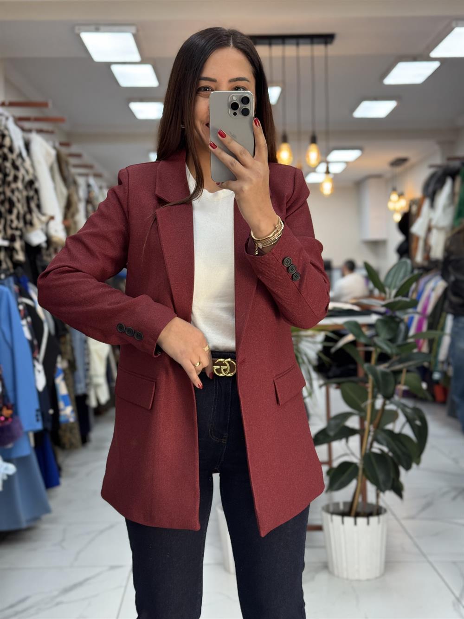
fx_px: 858
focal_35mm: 48
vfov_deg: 39.7
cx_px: 232
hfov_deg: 30.3
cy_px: 310
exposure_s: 1/50
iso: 80
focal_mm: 6.76
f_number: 1.78
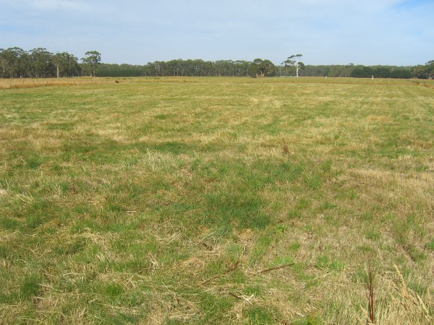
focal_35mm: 38
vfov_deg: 37.7
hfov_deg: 49.0
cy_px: 162
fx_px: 476
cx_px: 217
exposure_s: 1/200
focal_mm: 7.9
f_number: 8
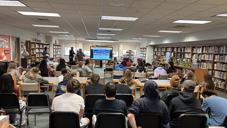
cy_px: 68
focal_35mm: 29
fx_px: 175
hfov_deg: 66.1
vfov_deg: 40.2
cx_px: 114
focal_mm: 5.96
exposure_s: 1/60
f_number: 1.6
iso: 200
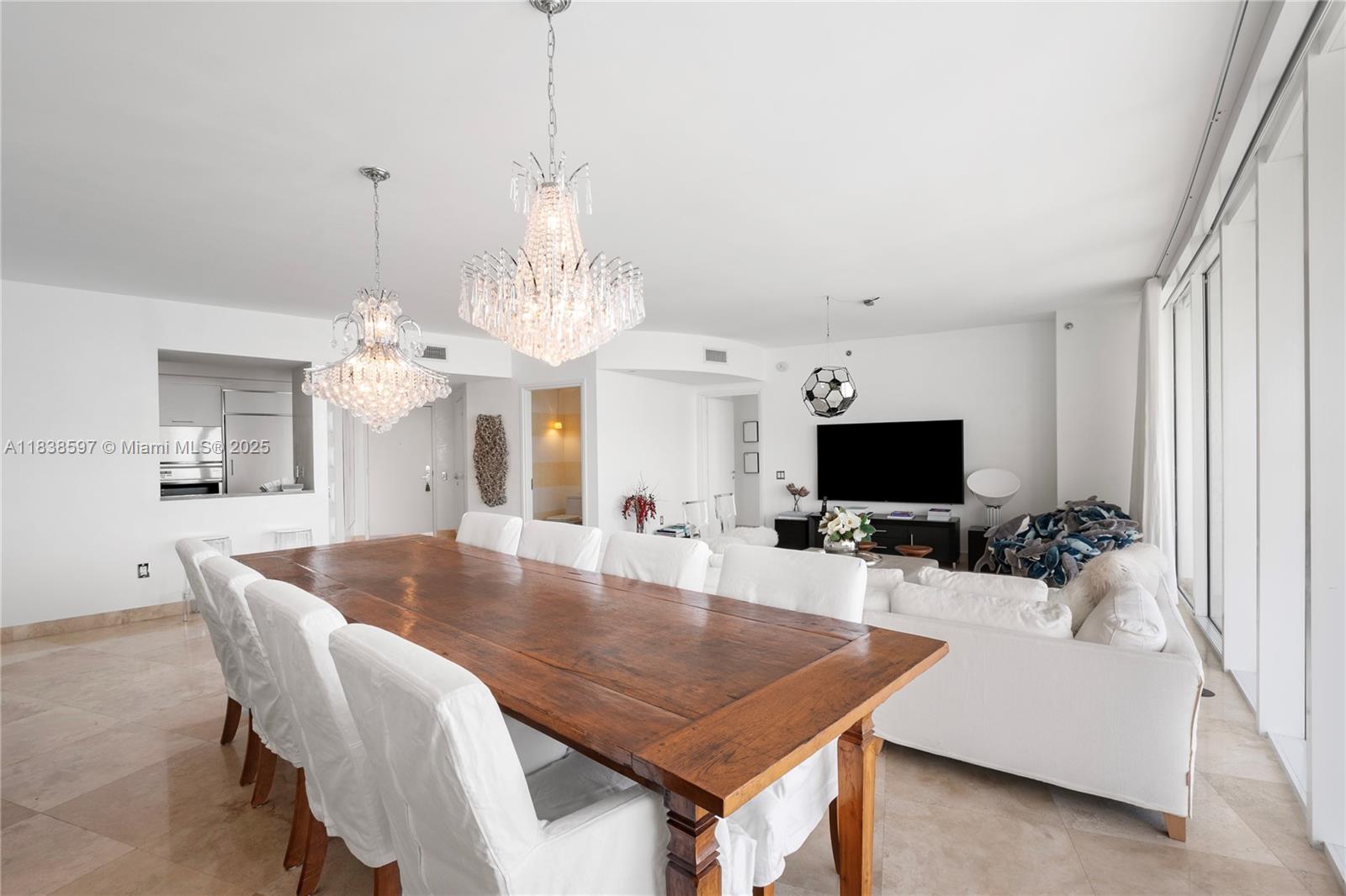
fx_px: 561
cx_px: 673
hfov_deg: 100.4
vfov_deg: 77.3
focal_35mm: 15
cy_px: 448
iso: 250
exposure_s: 1/25
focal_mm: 10
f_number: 9
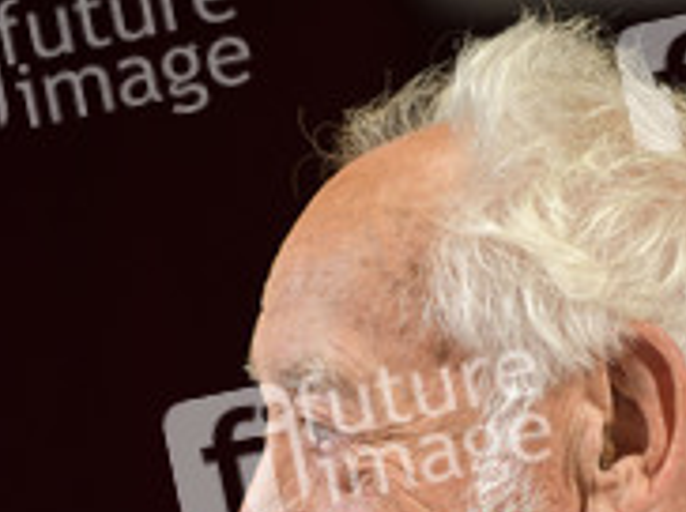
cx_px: 467
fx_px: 7540
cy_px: 629
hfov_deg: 5.2
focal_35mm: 381
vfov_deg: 3.9
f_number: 3.2
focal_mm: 180
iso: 1250
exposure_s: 1/200
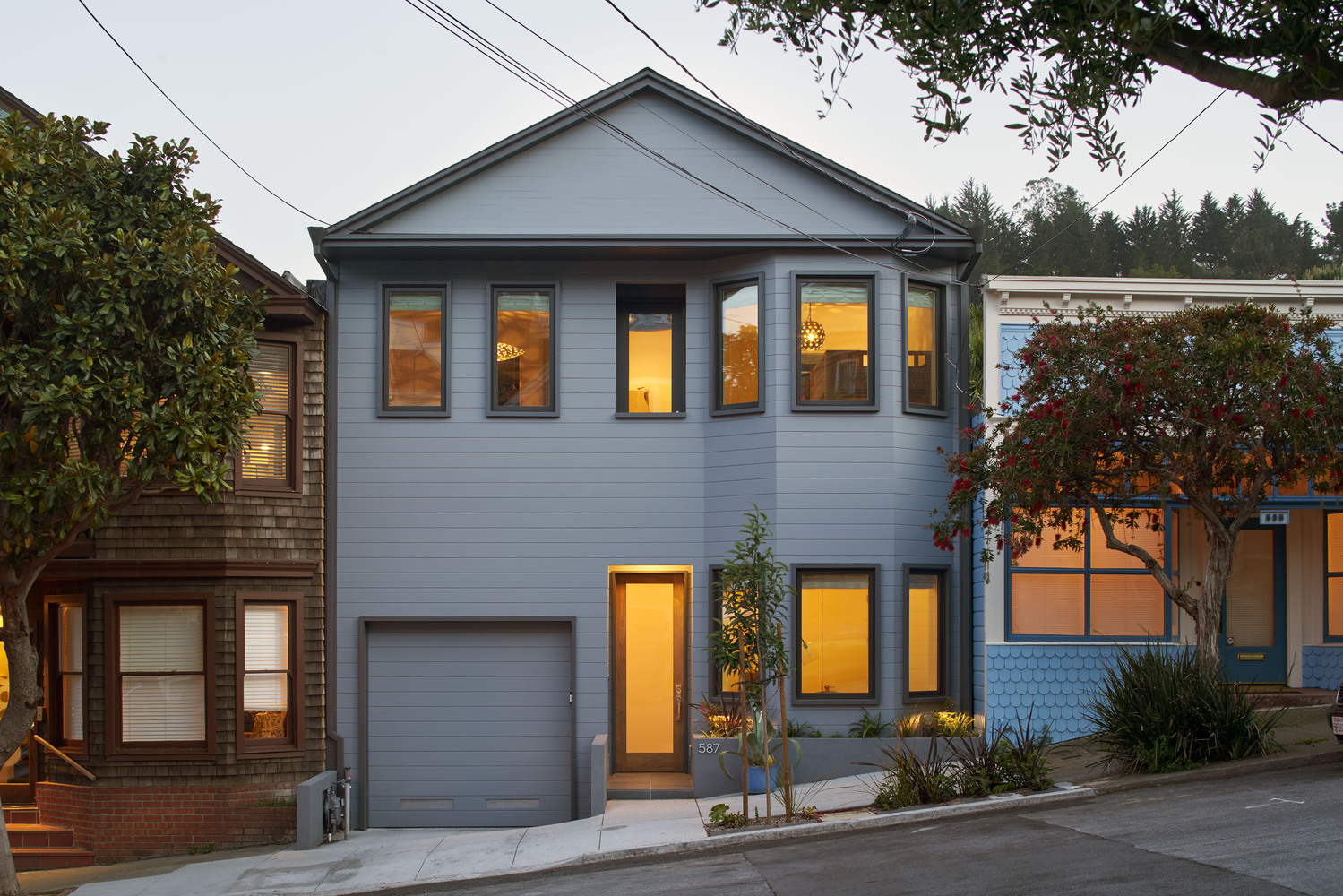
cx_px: 672
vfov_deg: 29.9
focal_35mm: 45
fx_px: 1679
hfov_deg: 43.6
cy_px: 448
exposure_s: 2
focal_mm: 45
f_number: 9
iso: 100
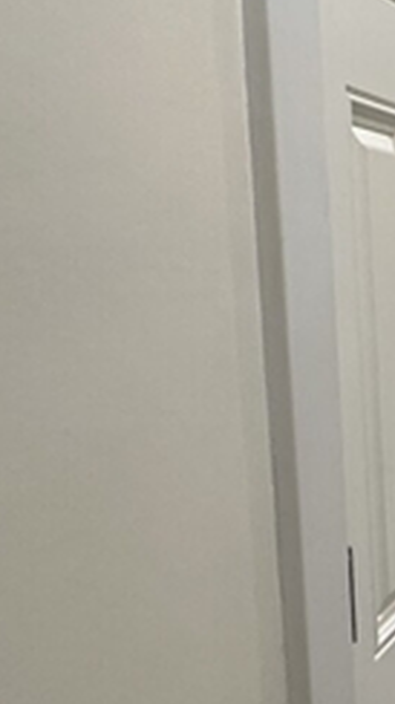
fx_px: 1193
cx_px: 882
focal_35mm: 64
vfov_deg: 32.7
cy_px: 439
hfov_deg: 14.3
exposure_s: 1/120
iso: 250
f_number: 2.2
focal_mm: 2.22
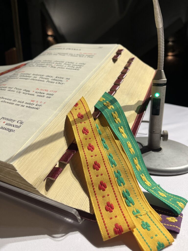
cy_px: 126
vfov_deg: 67.3
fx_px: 188
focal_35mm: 26
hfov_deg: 53.1
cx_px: 94
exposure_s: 1/121
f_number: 1.6
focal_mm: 5.1
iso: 125
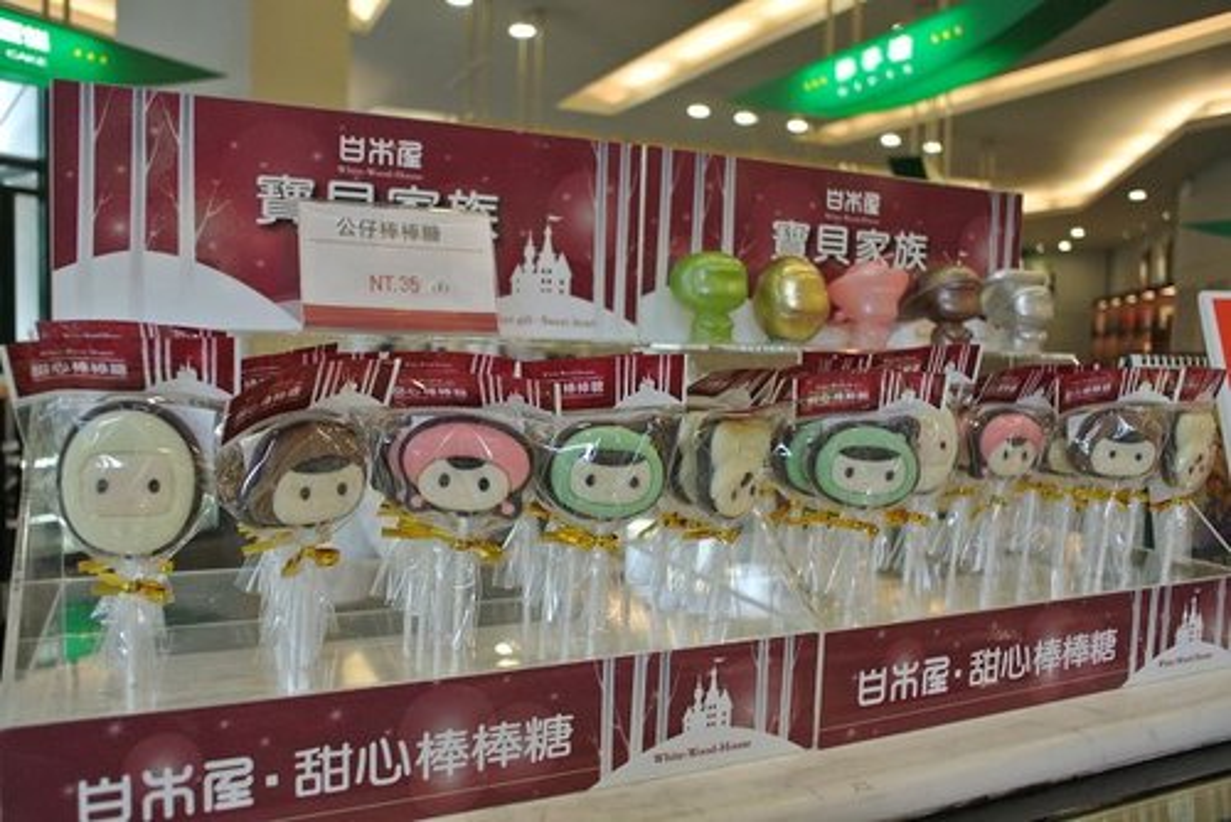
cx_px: 616
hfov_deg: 67.4
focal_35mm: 27
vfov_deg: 48.0
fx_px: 924
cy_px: 411
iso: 450
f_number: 2.8
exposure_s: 1/125
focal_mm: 10
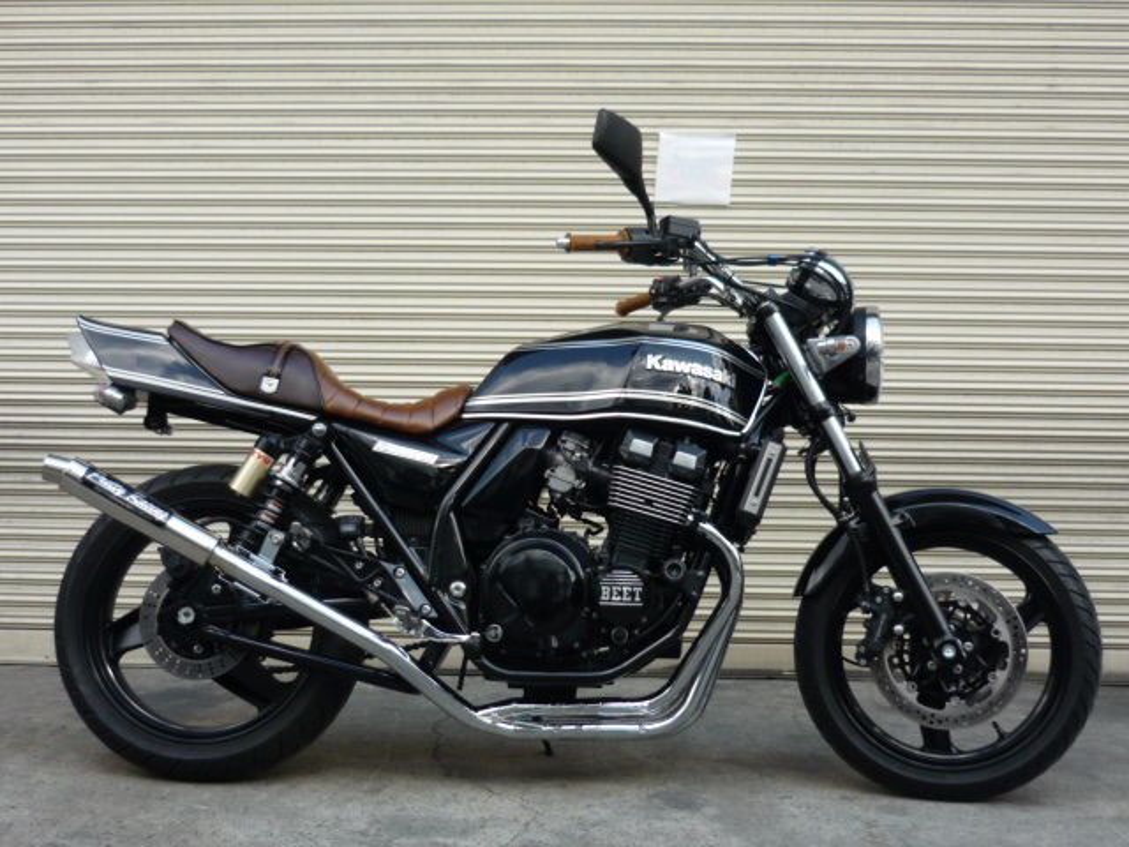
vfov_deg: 33.6
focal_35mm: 43
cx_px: 564
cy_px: 424
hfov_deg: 43.9
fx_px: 1402
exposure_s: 1/250
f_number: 2.8
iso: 100
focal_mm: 5.5
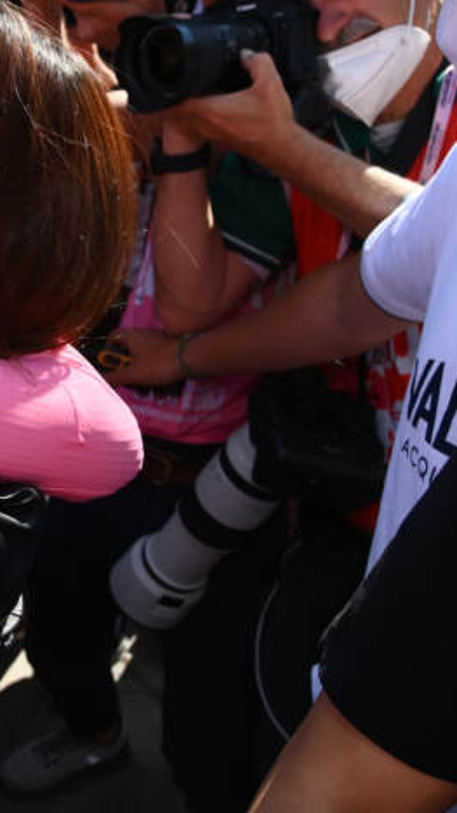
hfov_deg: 18.4
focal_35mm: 55
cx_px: -297
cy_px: 294
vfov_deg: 37.6
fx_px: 1186
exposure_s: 1/1600
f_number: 5
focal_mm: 24
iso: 640
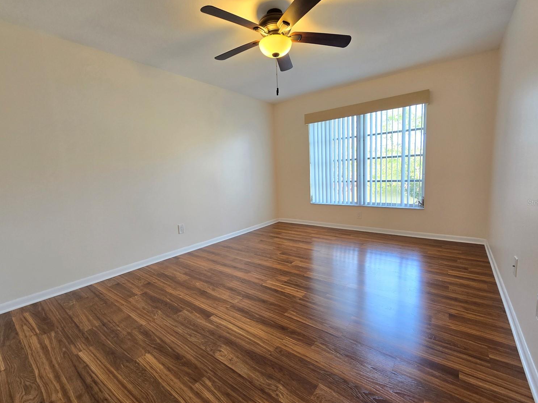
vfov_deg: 85.7
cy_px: 202
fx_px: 218
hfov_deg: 102.1
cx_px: 272
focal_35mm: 14
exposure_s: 1/60
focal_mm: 2.2
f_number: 2.2
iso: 125
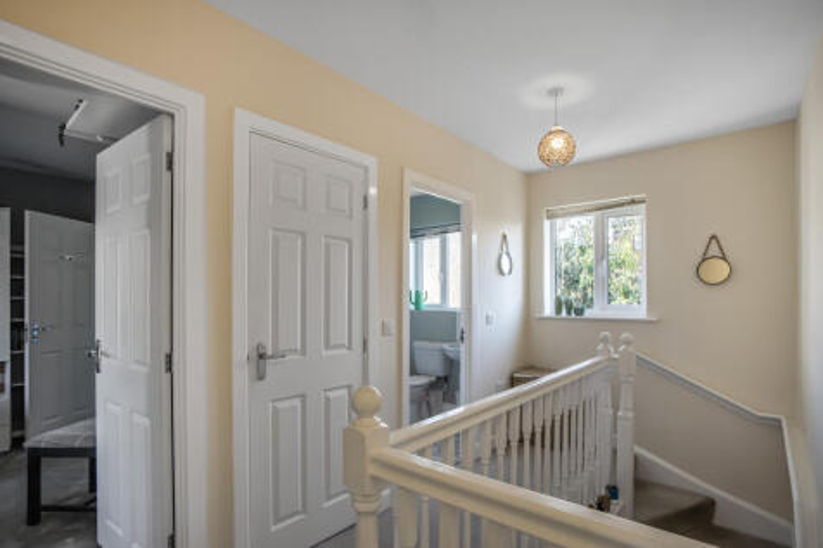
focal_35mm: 18
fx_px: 411
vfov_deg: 67.3
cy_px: 274
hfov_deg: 90.0
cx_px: 412
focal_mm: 18
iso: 100
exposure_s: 1/20
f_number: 16
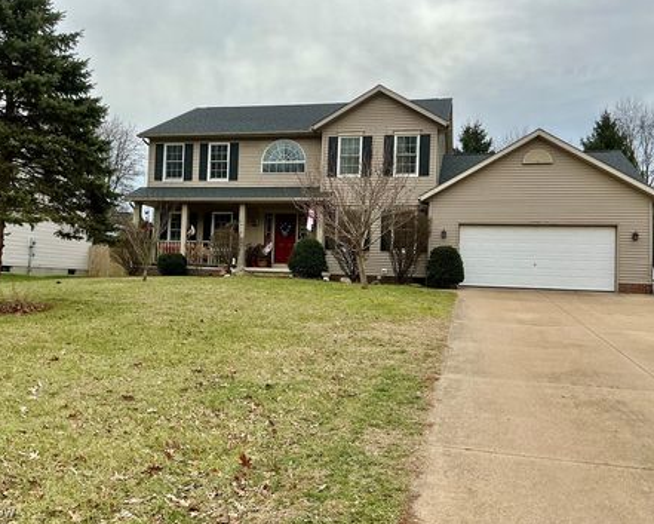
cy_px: 249
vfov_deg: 47.1
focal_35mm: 31
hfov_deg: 57.2
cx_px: 314
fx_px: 600
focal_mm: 3
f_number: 1.8
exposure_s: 1/898
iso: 25
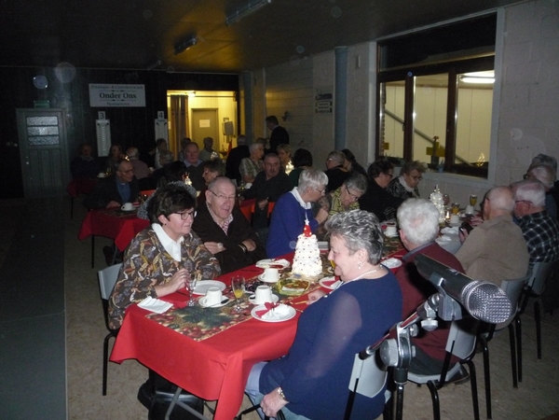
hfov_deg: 60.0
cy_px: 210
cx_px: 280
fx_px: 484
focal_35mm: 30
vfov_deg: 46.8
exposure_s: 1/30
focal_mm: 5.2
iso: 500
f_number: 3.3
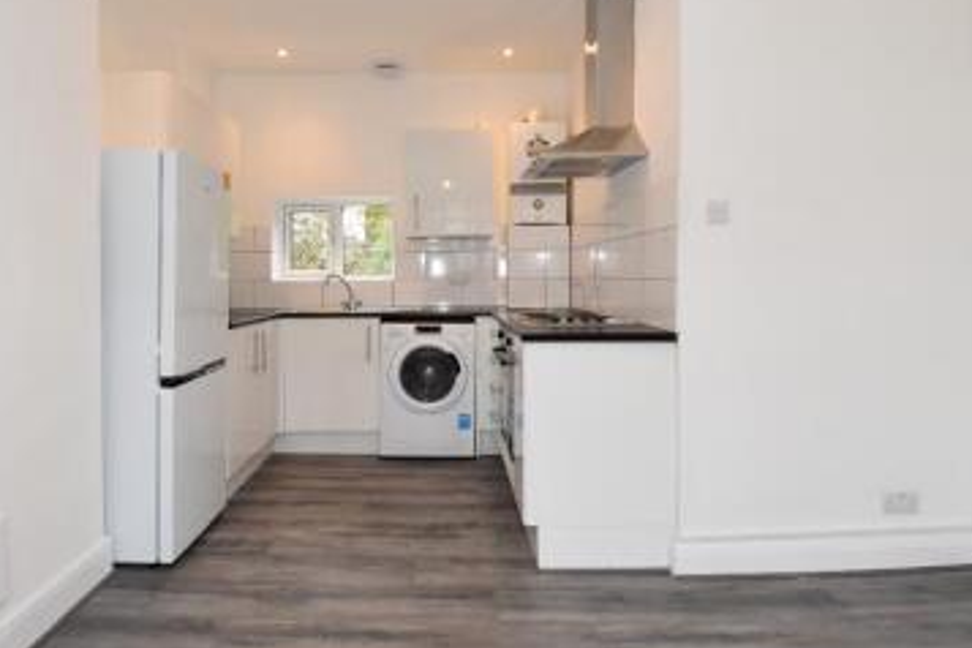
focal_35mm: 20
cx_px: 444
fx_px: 540
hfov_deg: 83.8
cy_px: 282
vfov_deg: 61.7
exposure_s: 1/125
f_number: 5.6
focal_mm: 10
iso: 640
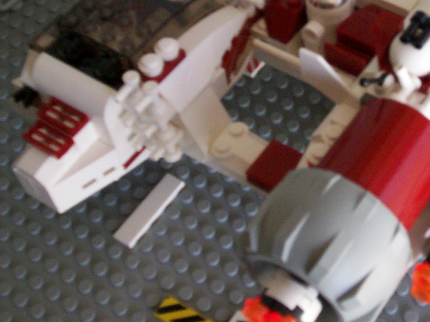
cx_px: 363
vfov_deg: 20.0
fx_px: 907
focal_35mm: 73
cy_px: 76
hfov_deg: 26.0
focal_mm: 5.9
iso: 140
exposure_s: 1/18.3
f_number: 4.5
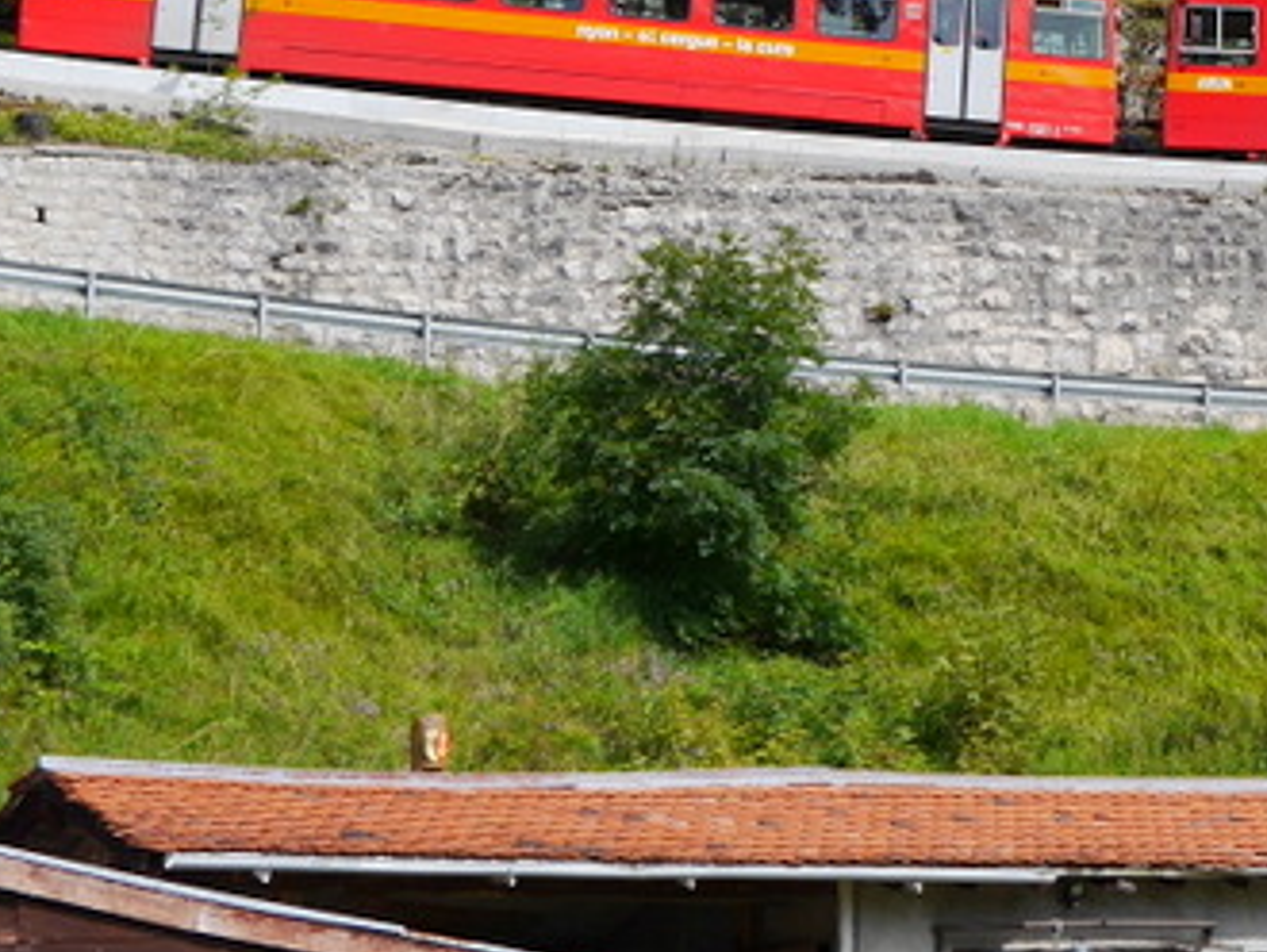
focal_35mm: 115
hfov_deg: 16.4
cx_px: 1551
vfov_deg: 12.7
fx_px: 4212
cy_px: -54
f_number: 7.1
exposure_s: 1/400
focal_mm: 19
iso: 160
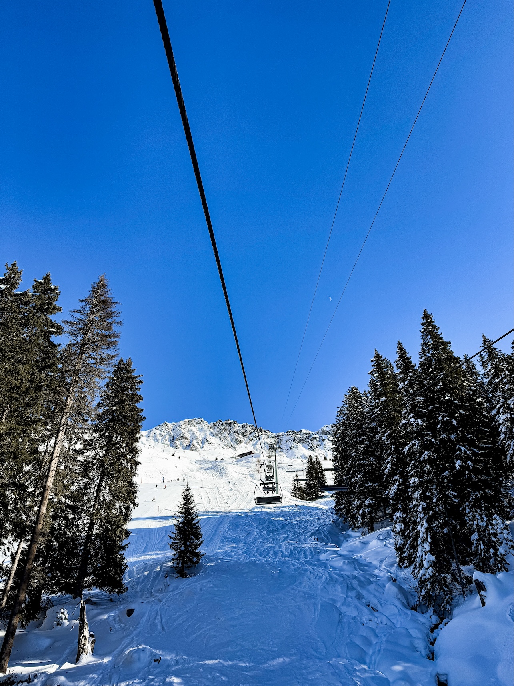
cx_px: 257
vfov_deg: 71.6
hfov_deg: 56.8
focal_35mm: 24
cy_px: 343
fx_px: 475
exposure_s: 1/3400
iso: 80
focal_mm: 6.76
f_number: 1.8
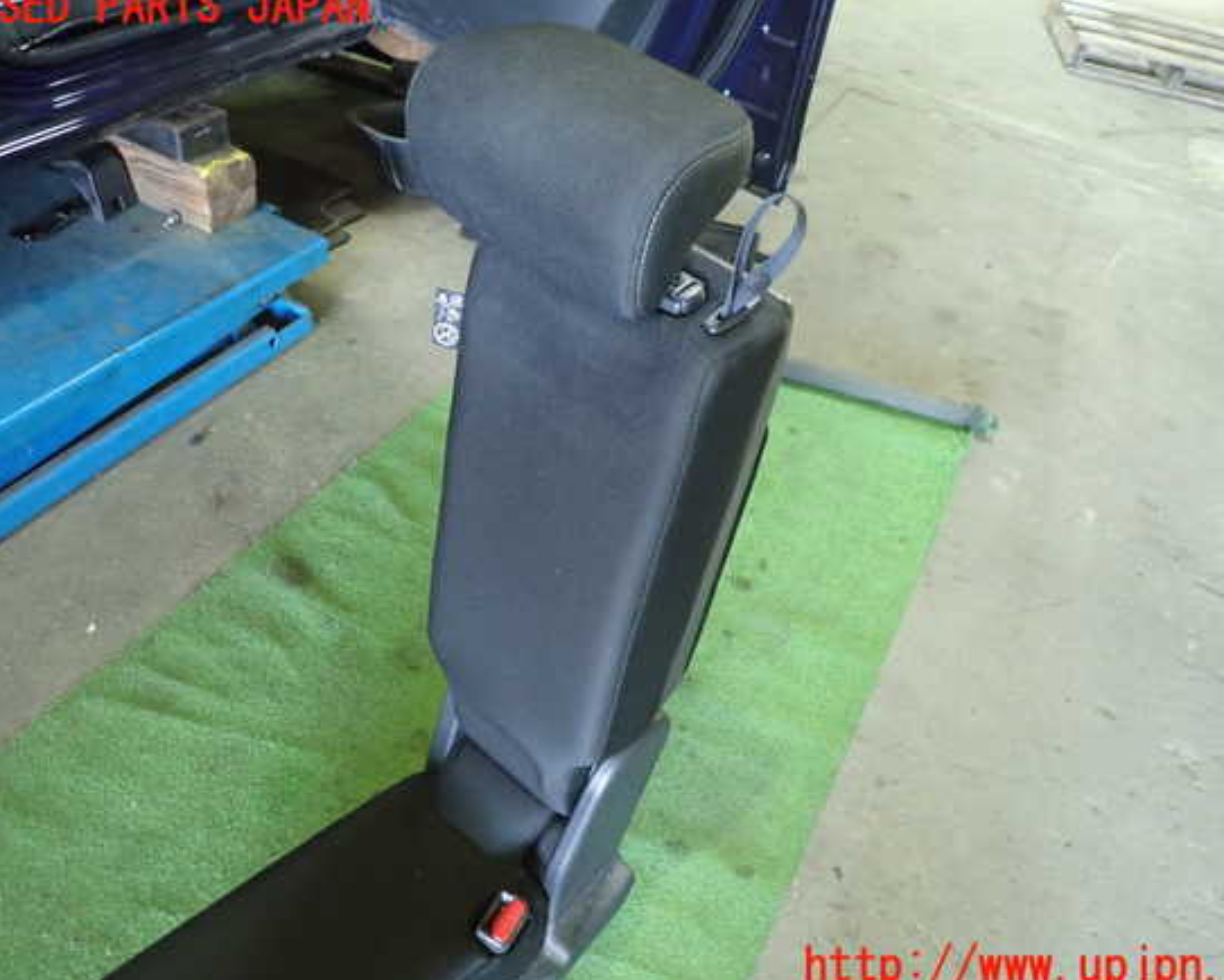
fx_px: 978
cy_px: 488
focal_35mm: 27
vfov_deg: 53.2
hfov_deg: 64.0
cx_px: 637
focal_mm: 4.5
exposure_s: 1/30
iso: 640
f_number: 2
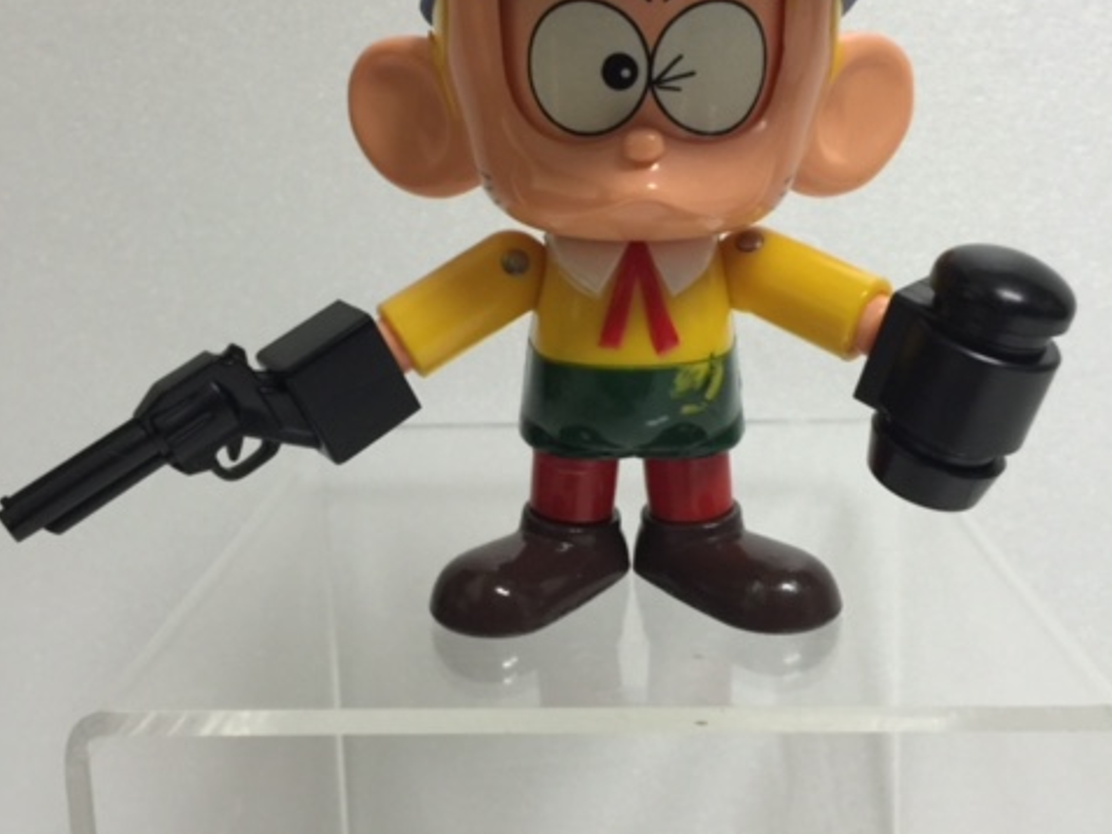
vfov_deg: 36.7
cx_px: 558
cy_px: 346
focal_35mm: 39
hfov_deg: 47.9
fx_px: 1253
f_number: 2.2
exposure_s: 1/17
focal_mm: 4.15
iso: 100
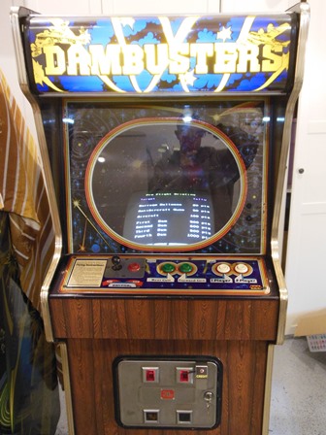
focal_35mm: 33
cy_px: 218
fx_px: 414
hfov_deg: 42.9
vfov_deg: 55.4
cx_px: 163
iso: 800
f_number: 3.5
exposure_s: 1/8
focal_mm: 6
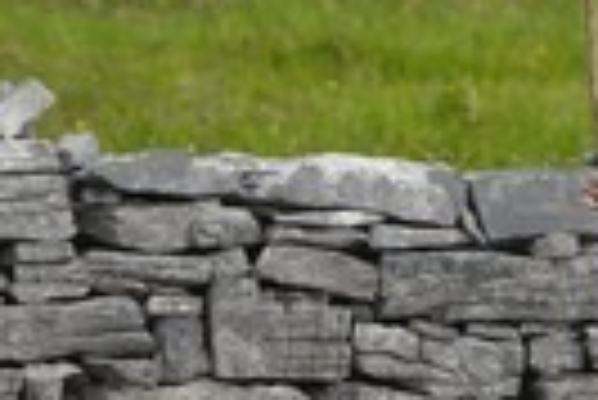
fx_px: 12572
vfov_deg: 1.8
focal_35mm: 756
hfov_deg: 2.7
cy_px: 422
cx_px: 270
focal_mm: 160
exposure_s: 1/400
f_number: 3.3
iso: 100
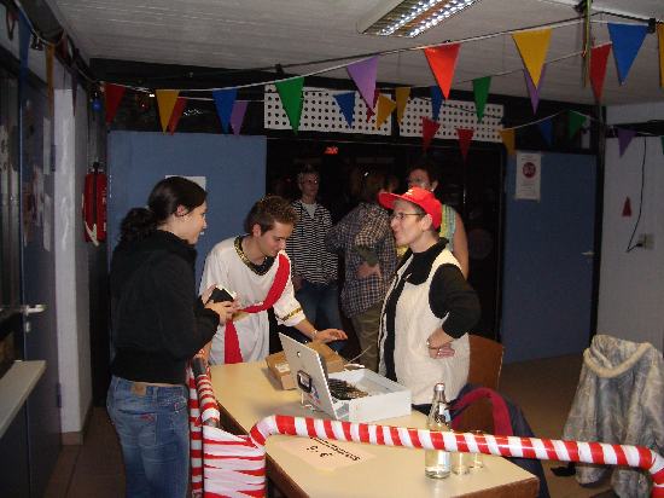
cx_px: 332
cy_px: 249
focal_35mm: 35
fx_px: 671
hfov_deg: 52.6
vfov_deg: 40.7
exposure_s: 1/60
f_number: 2.6
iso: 200
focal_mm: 5.8
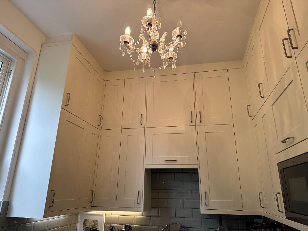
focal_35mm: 24
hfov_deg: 71.6
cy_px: 116
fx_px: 214
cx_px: 154
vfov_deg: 56.8
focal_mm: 6.76
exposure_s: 1/121
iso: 50
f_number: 1.78
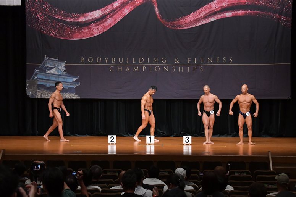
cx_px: 148
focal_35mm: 105
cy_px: 98
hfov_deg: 19.5
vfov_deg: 13.0
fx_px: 863
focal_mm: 70
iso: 5000
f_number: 5.6
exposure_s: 1/400
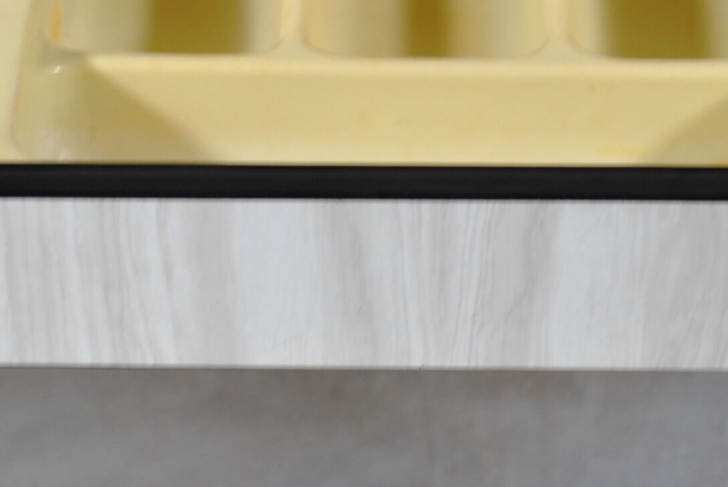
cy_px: 116
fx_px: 4333
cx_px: 455
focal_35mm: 214
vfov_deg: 6.4
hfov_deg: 9.6
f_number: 5.3
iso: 100
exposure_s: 1/13
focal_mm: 40
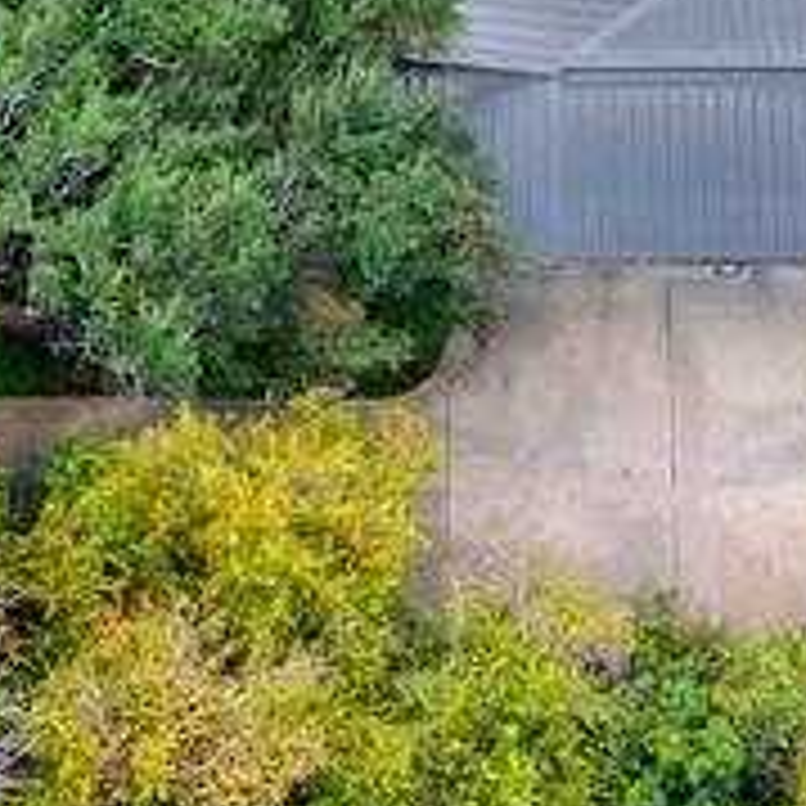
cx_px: 293
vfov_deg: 13.1
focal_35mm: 121
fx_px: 3187
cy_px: -617
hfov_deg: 14.4
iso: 110
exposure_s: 1/15
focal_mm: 12.29
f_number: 2.8
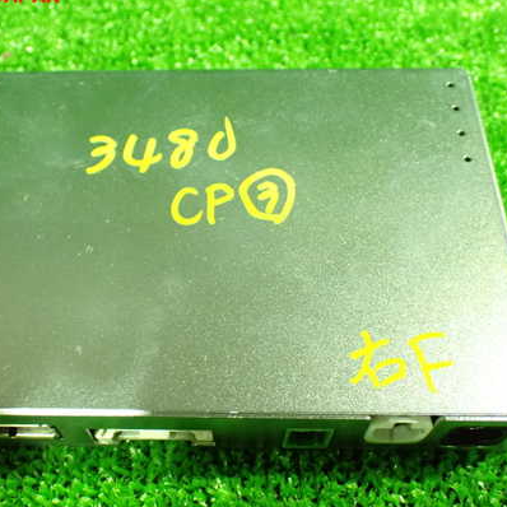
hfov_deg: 41.7
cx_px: 210
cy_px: 265
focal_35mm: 40
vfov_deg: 41.8
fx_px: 663
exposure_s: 1/30
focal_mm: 5.4
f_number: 2.3
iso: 1250
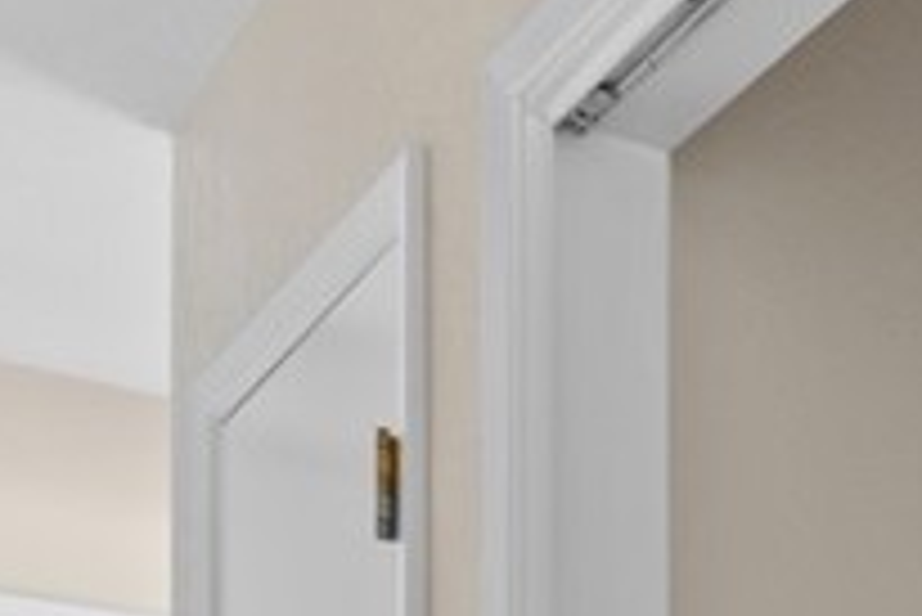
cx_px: 1313
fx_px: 2050
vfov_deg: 14.3
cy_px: 1234
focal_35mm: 80
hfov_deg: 21.8
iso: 1000
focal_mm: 16
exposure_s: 1.3
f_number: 8
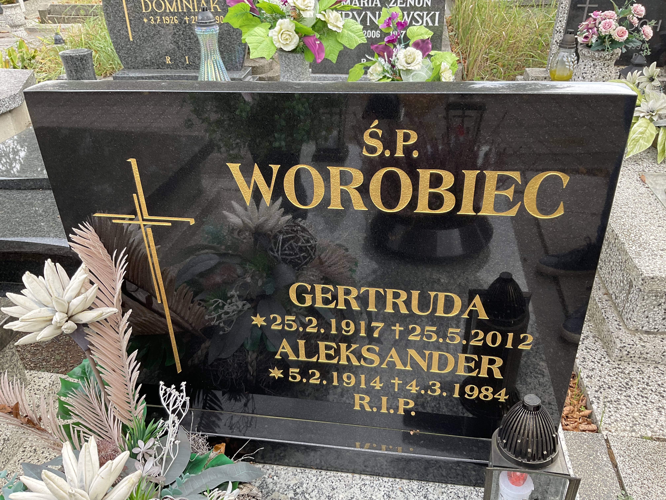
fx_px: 558
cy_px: 250
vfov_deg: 48.2
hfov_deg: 61.7
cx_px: 333
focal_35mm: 29
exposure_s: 1/122
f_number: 1.8
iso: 25
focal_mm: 3
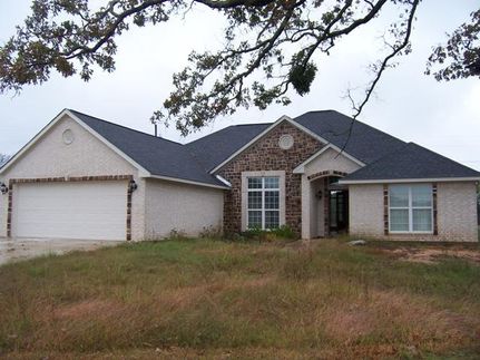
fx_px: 457
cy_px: 180
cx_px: 240
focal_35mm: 33
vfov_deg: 42.9
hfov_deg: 55.4
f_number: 3.4
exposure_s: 1/250
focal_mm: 5.5
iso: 80
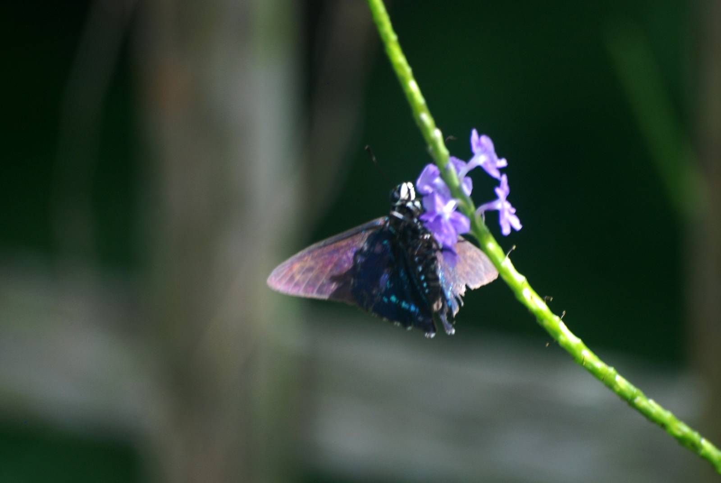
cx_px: 360
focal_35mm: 450
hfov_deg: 4.6
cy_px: 242
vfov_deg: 3.1
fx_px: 9023
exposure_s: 1/160
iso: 400
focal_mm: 300
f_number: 5.6
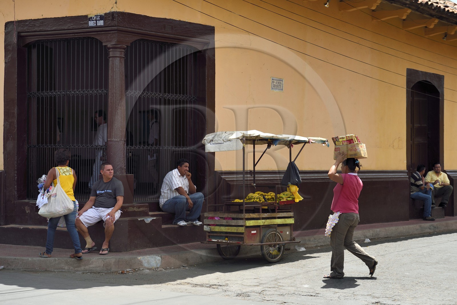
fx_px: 888
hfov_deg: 28.8
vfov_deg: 19.4
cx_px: 228
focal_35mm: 70
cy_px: 152
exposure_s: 1/250
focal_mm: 70
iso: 200
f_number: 8
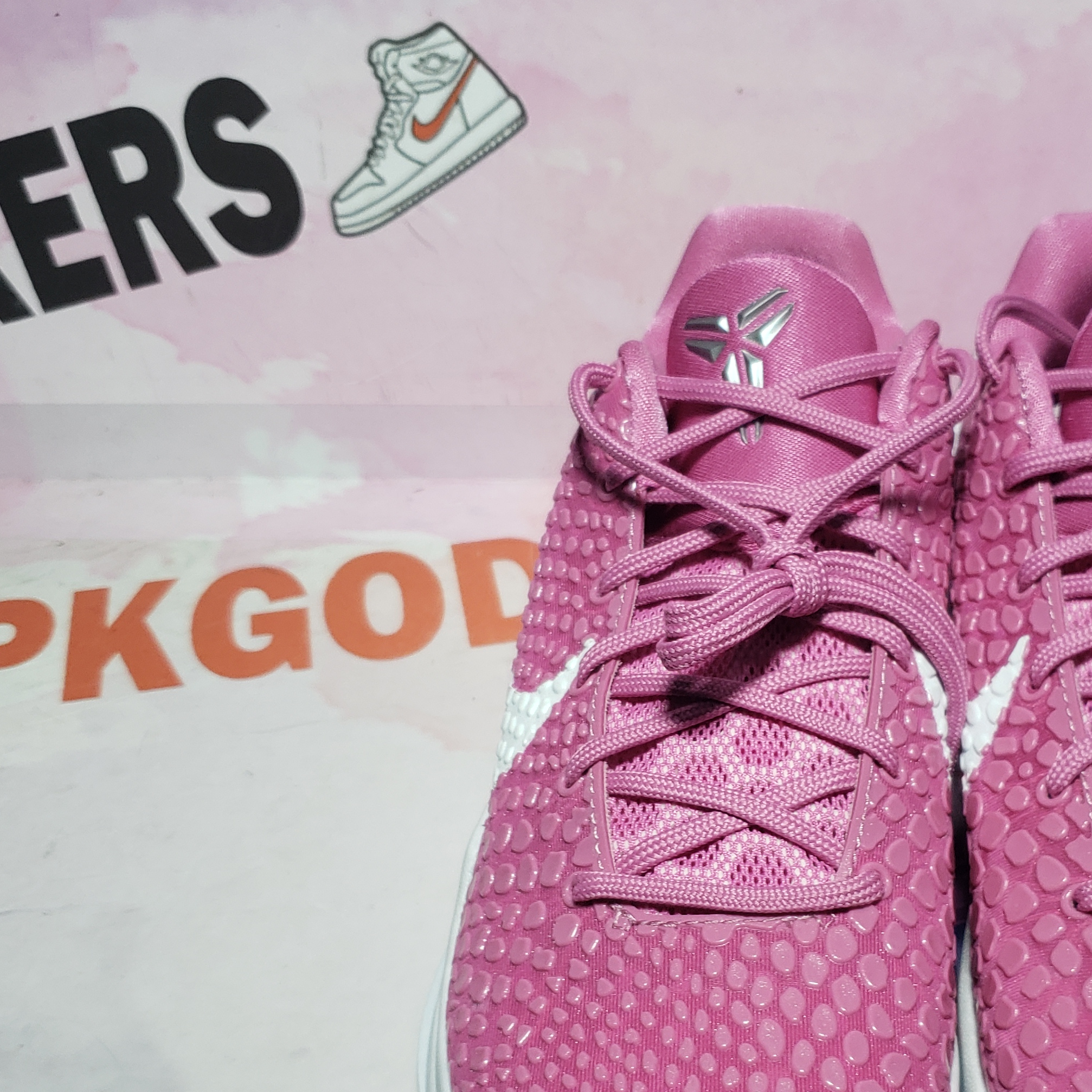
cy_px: 753
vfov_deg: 36.3
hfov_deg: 36.4
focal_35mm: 46
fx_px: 1642
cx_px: 733
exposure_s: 1/455
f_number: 1.5
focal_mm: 4.3
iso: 50
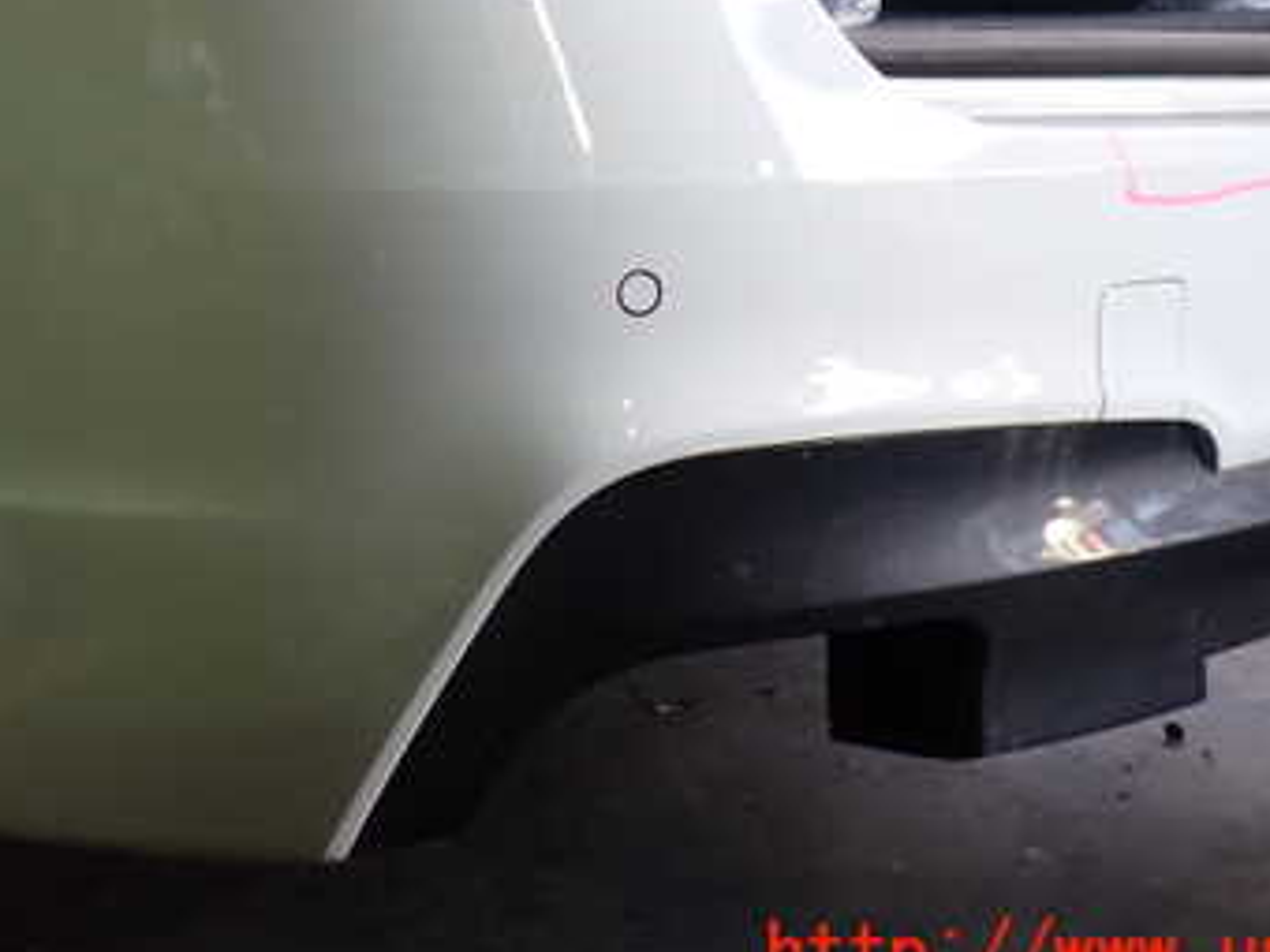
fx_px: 1944
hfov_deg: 36.0
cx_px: 489
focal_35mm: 53
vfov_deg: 26.9
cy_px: 164
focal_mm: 5.4
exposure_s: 1/50
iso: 200
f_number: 2.3
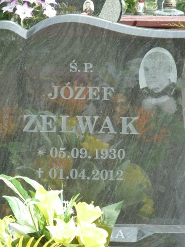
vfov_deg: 13.4
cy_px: 124
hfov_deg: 10.1
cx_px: 92
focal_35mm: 147
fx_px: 1047
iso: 250
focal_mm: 24.1
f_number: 4.5
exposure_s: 1/125
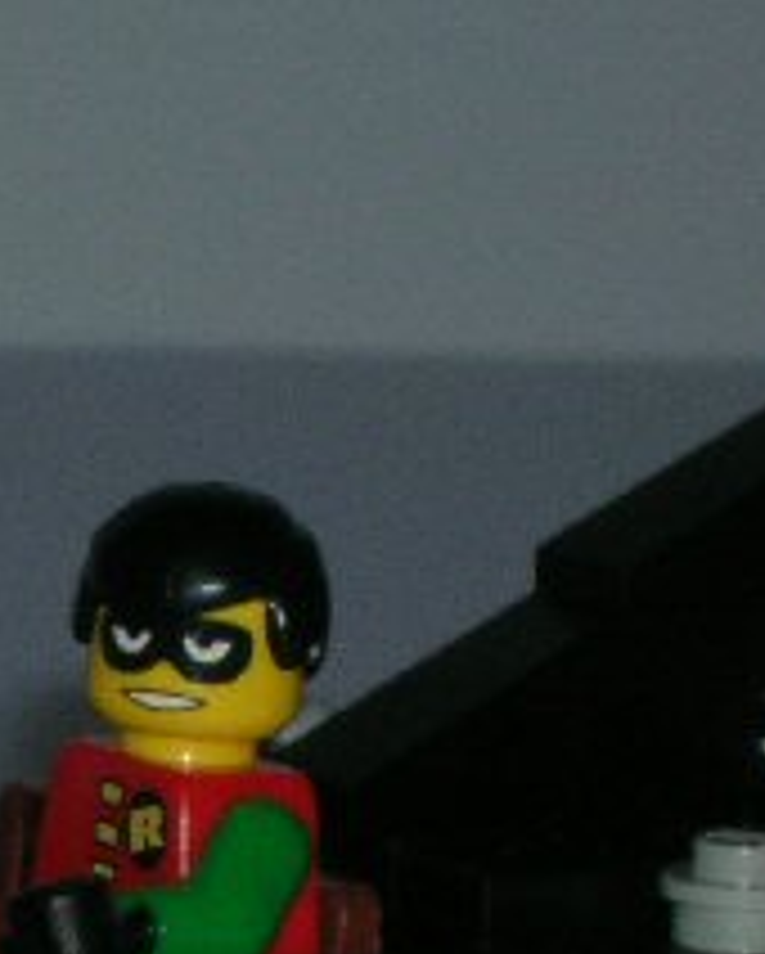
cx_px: -171
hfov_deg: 5.5
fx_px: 7885
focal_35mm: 279
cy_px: 1159
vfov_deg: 6.9
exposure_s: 1/60.1
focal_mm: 13
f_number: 6.9
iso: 50
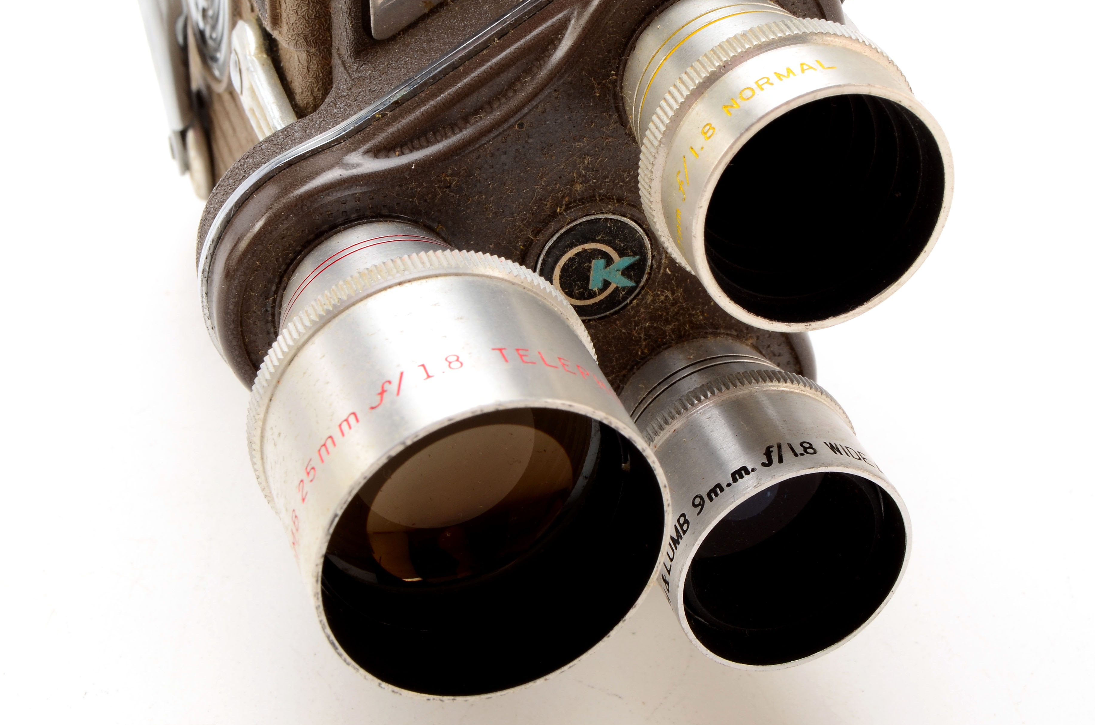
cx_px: 528
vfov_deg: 17.6
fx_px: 2337
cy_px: 263
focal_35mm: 77
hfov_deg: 26.4
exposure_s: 1/160
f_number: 18
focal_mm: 38
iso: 100
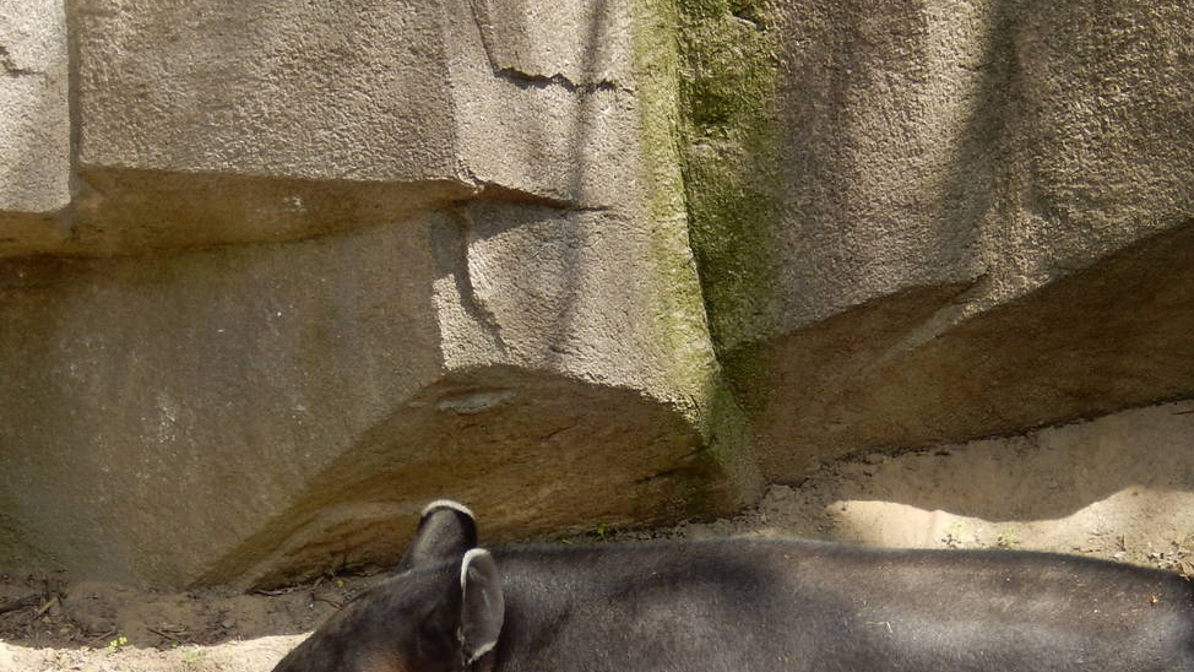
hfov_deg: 12.6
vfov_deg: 7.1
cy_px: 720
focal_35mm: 170
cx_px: 785
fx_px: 5383
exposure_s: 1/200
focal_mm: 17
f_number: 5.2
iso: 125
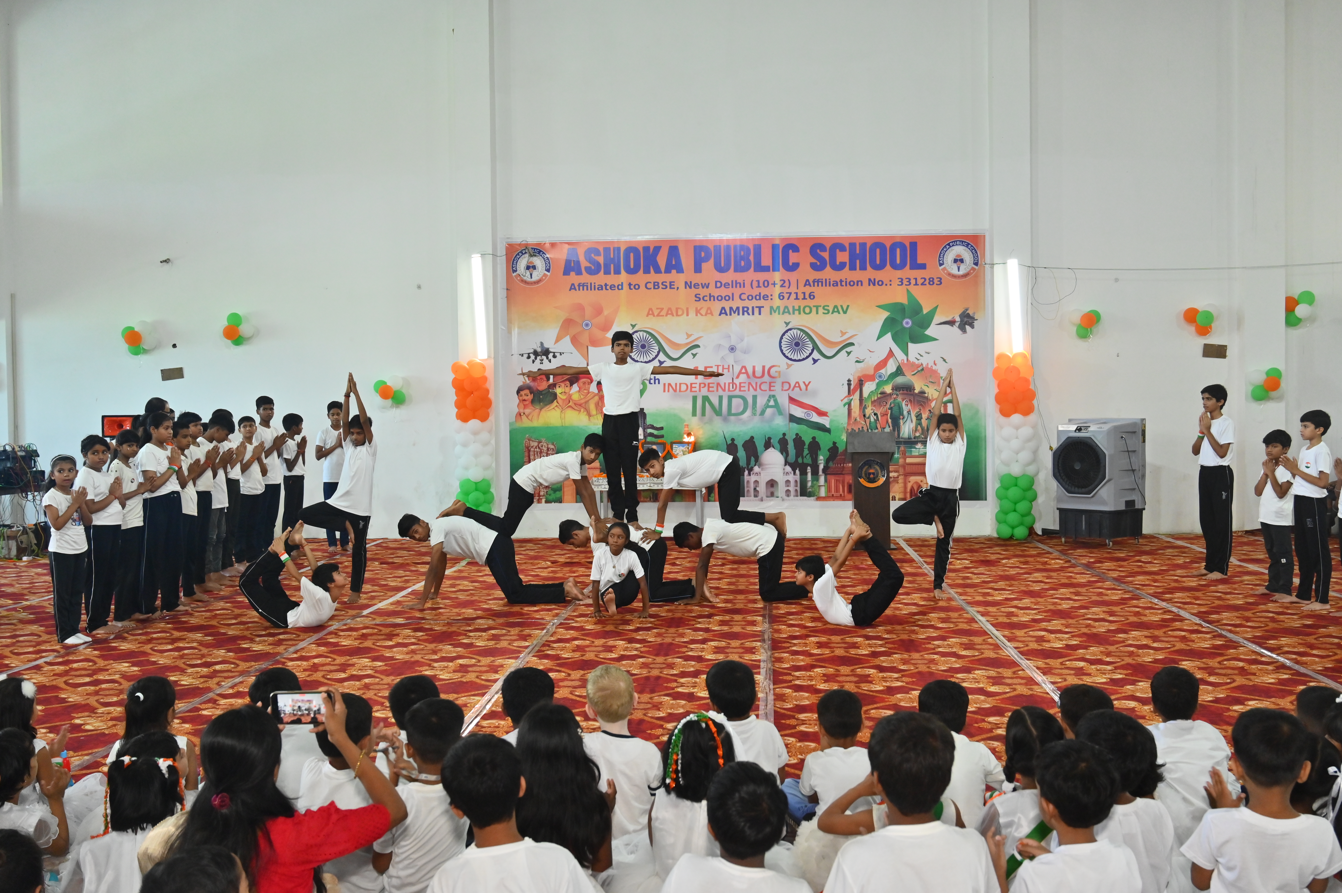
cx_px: 671
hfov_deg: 56.5
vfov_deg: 39.4
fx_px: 1248
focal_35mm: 34
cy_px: 446
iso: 1600
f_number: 5.6
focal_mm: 33.5
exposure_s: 1/125
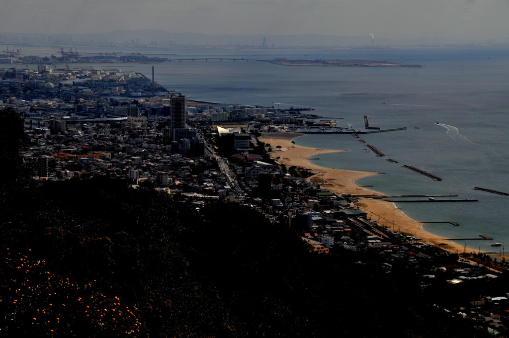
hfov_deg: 24.6
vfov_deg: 16.5
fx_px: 1165
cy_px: 169
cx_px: 254
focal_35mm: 82
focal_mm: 55
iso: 200
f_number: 9
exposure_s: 1/2000
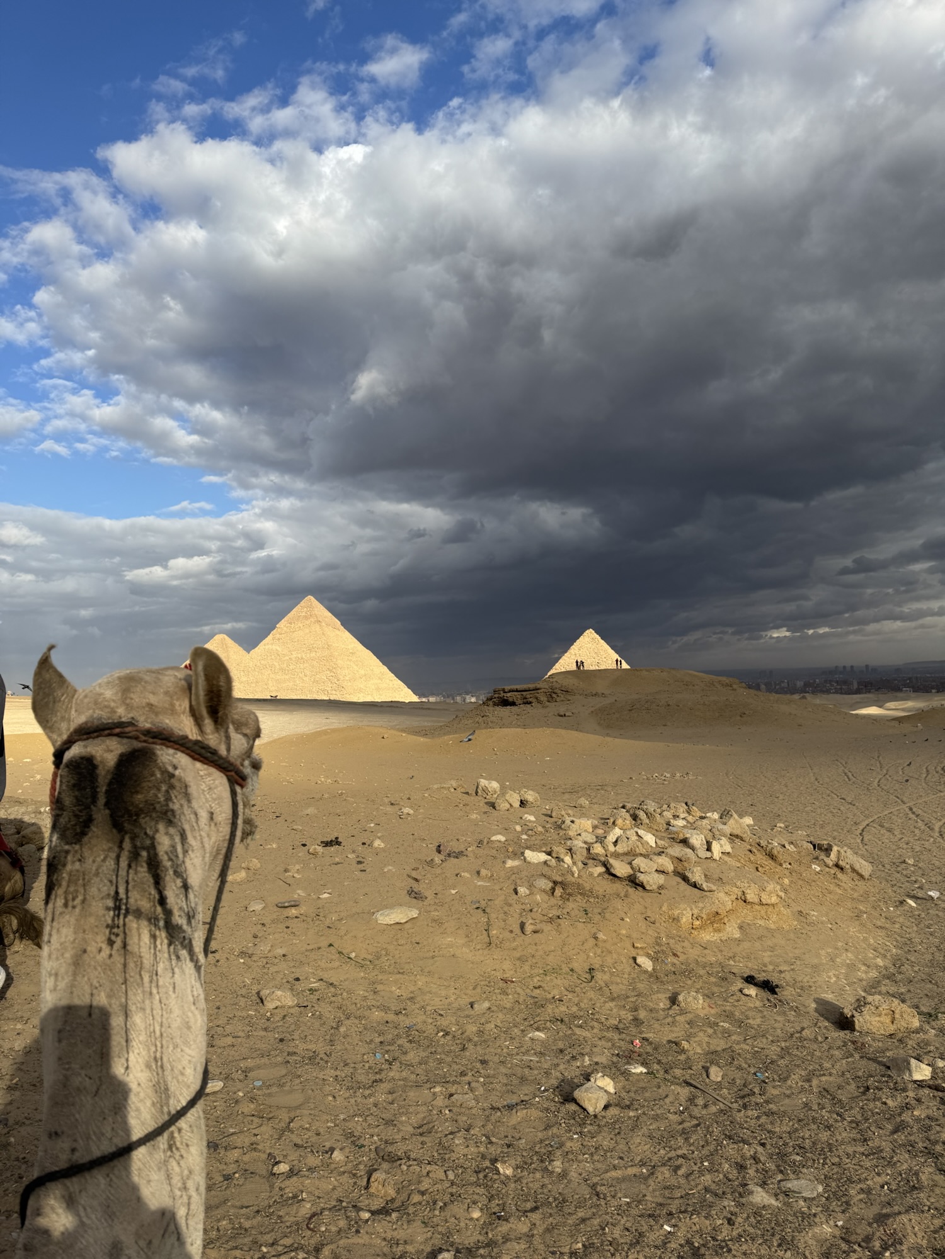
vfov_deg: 71.6
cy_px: 630
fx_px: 874
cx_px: 472
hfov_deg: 56.8
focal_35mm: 24
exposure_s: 1/4950
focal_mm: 6.76
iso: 80
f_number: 1.78
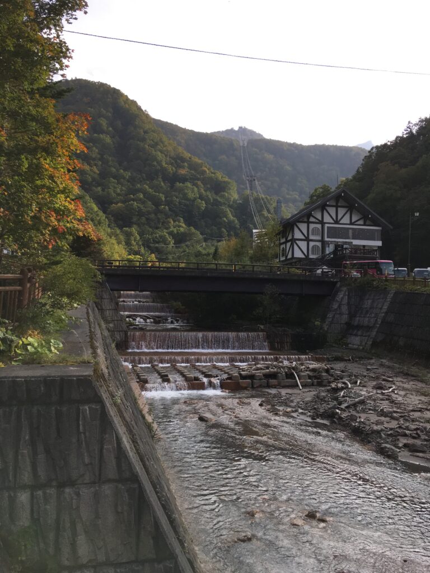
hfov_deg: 48.2
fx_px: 480
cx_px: 215
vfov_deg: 61.7
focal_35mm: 29
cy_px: 286
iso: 50
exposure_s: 1/1972
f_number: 2.2
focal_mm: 4.15
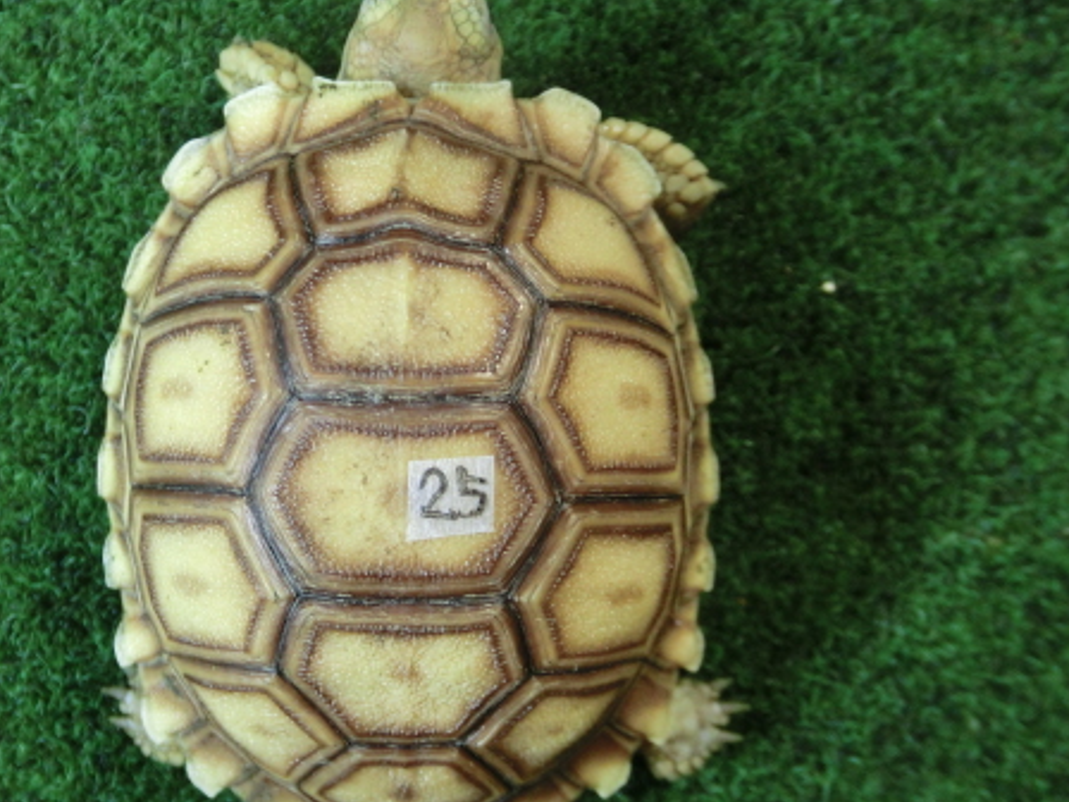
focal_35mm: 40
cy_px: 475
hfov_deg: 46.4
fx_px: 1235
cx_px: 408
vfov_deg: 35.9
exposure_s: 1/60
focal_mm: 5
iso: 250
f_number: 3
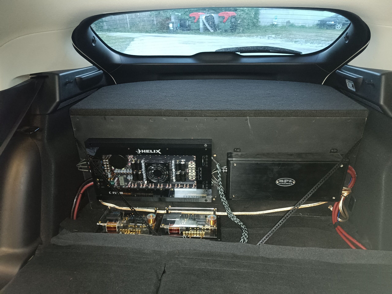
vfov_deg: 56.8
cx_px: 196
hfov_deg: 71.6
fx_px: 272
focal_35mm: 24
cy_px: 147
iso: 2419
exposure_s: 1/25
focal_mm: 5.59
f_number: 1.88
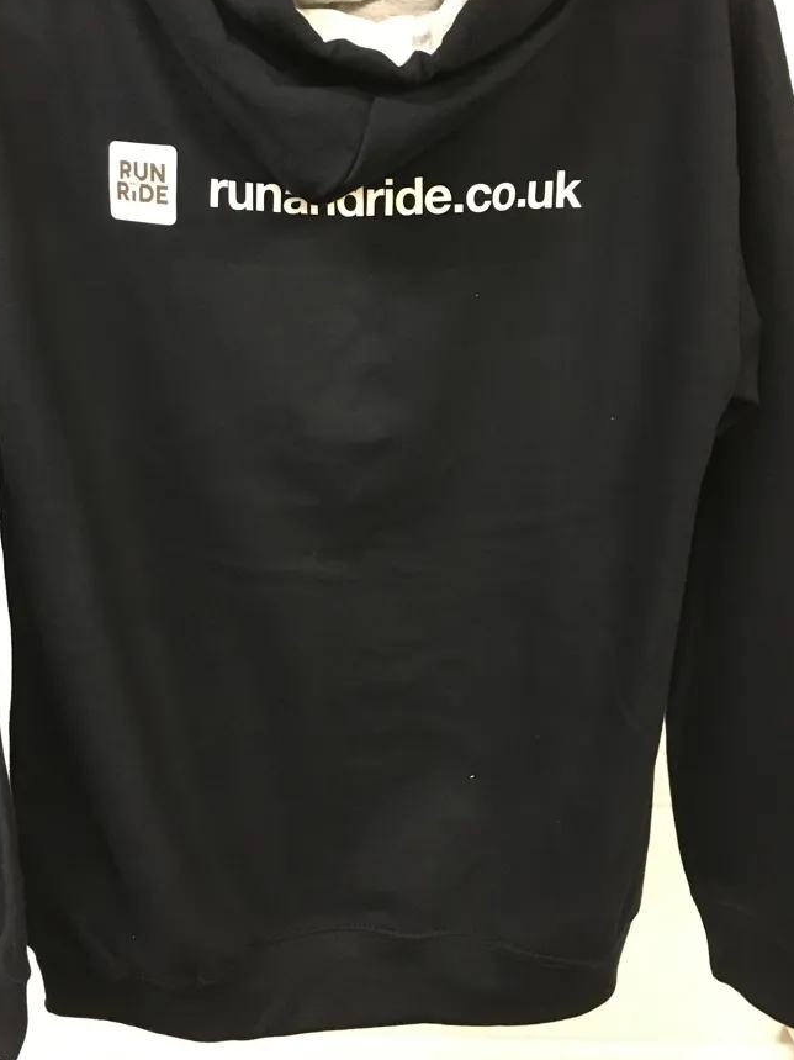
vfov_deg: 51.1
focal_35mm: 36
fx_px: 1101
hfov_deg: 39.6
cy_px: 445
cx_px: 343
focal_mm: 4.15
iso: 250
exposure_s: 1/17
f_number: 2.2
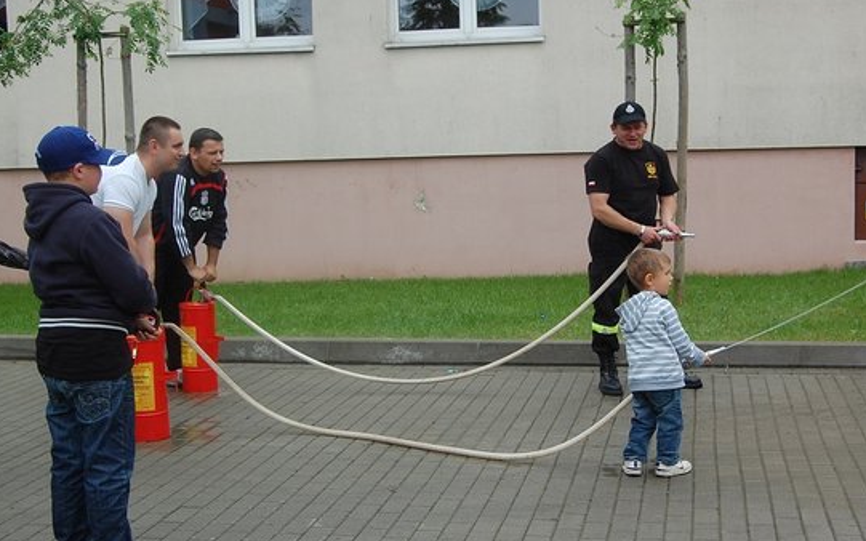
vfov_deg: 23.5
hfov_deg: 36.8
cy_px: 276
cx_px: 485
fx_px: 1298
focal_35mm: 55
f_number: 7.1
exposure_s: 1/200
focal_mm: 30
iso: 200
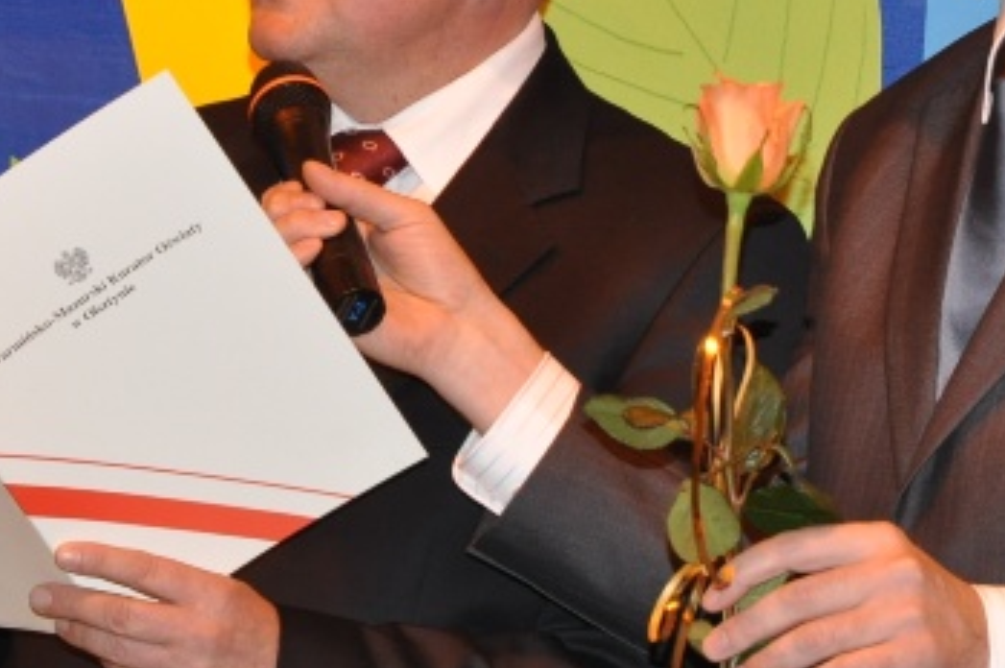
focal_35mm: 292
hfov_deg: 7.1
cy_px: 209
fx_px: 8148
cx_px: 538
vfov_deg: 4.7
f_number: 6.3
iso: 1000
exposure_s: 1/60
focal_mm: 85
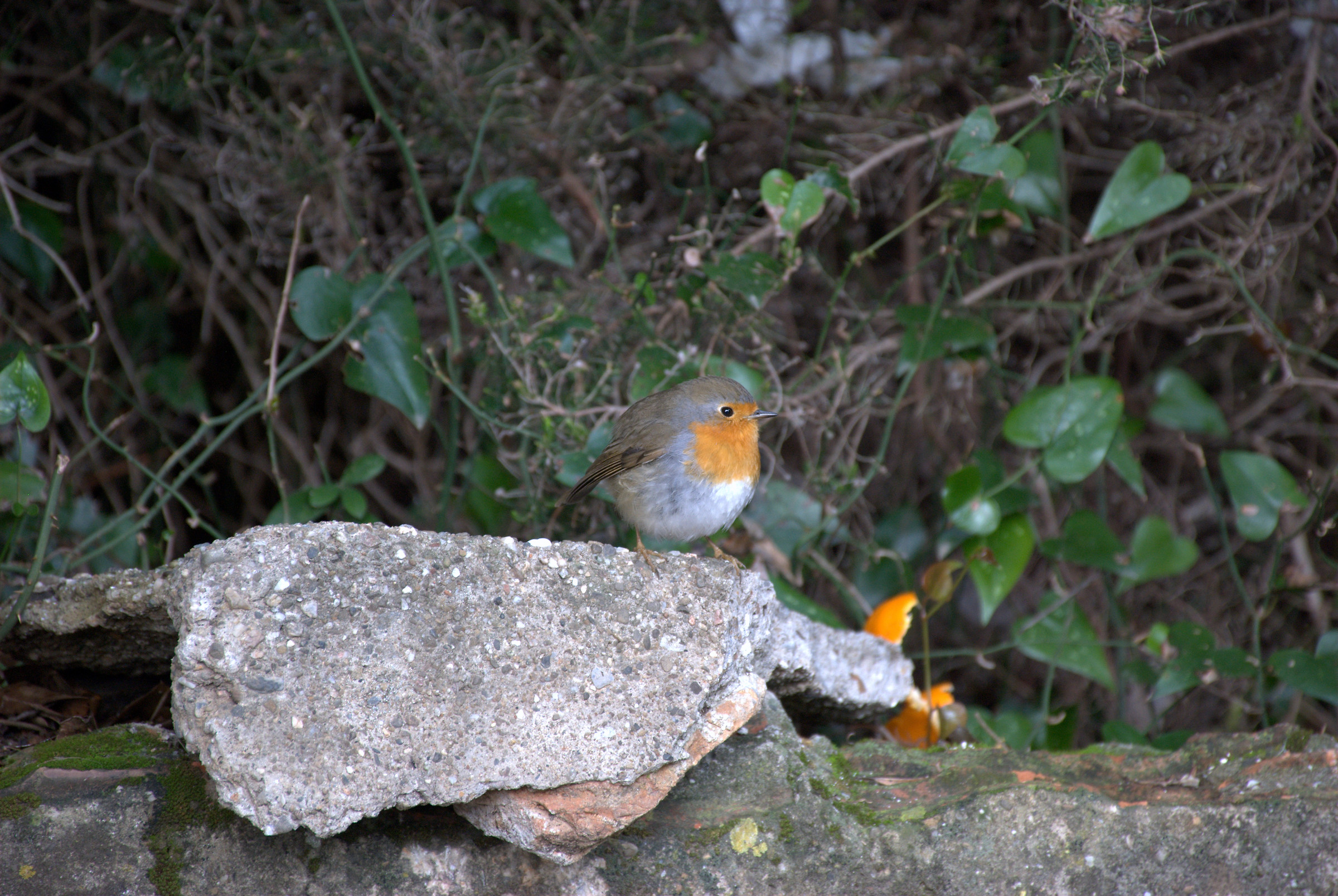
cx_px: 669
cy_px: 448
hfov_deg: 9.8
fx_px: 7816
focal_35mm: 210
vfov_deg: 6.6
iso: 400
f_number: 5.6
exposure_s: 1/50
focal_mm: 140
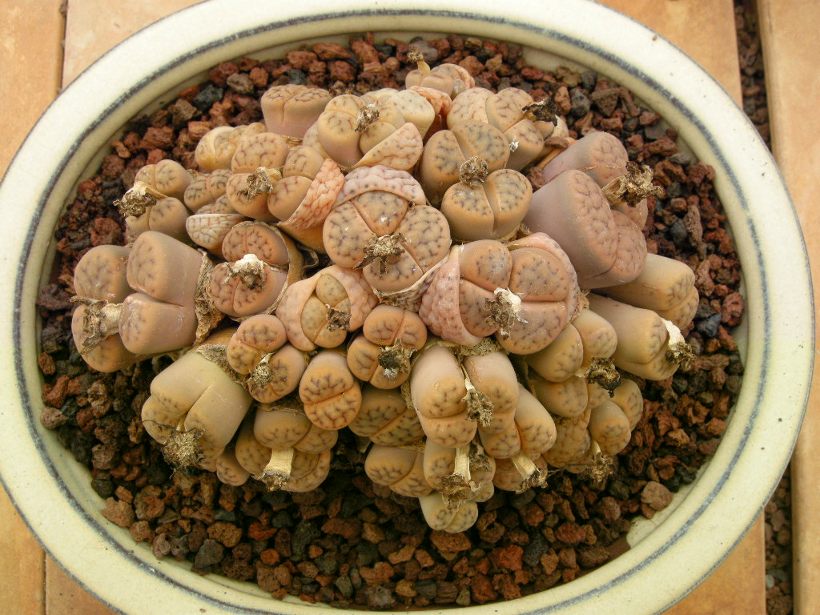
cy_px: 308
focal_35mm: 35
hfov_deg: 52.6
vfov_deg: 40.7
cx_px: 410
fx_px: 829
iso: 200
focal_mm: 7.5
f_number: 5.4
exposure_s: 1/50.2
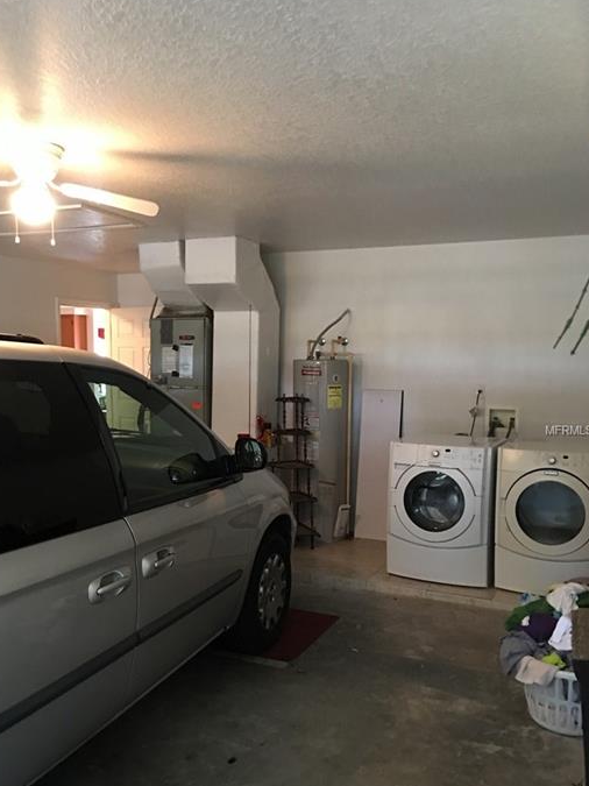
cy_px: 431
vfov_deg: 55.3
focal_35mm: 33
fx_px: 749
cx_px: 263
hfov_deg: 42.9
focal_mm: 4.15
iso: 80
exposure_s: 1/4
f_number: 2.2
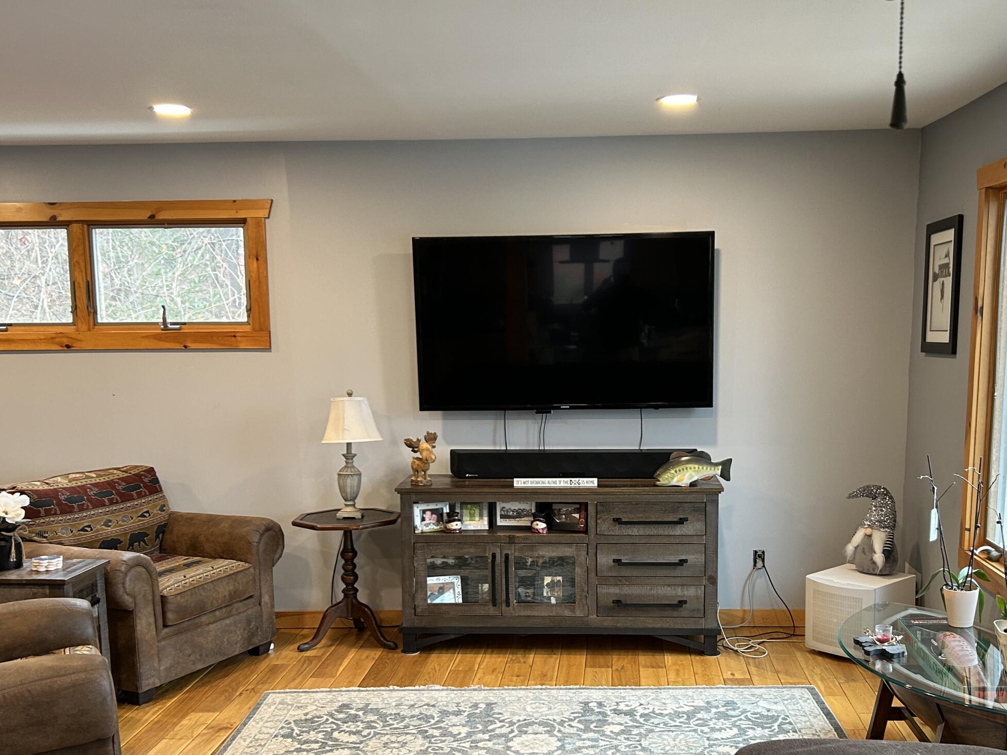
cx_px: 559
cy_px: 473
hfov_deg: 46.7
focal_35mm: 40
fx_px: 1164
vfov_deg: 35.8
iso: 100
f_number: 1.5
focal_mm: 5.7
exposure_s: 1/60
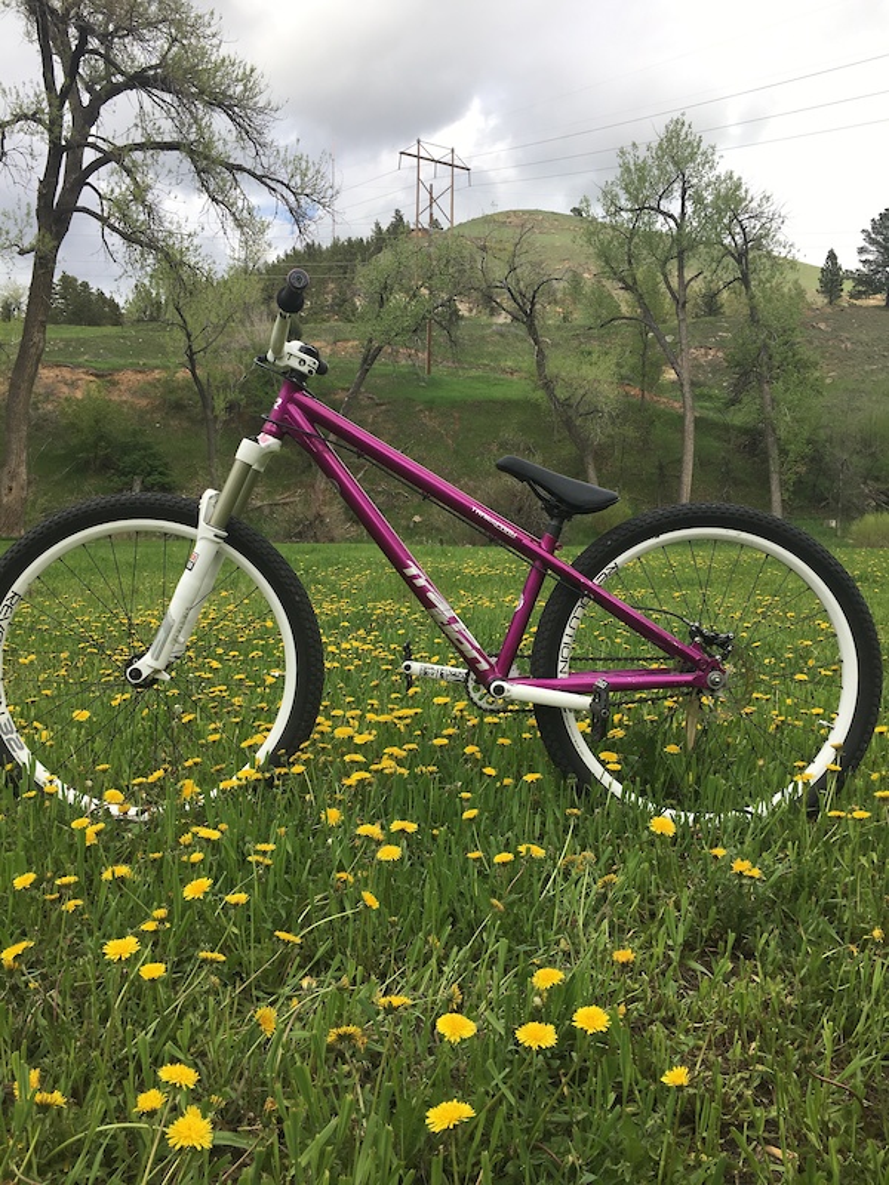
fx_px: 993
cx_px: 444
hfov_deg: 48.2
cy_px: 592
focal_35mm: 29
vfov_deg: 61.7
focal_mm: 4.15
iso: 25
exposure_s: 1/574
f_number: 2.2
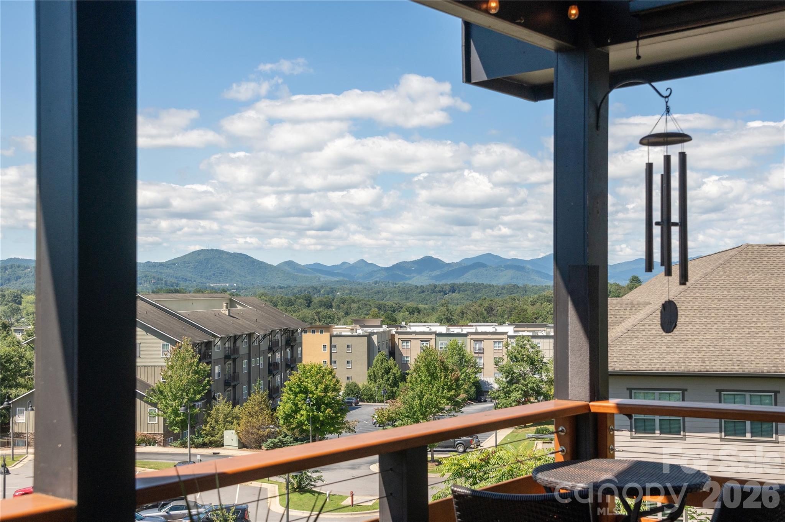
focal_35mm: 45
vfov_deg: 29.8
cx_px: 392
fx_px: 980
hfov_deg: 43.6
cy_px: 261
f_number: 7.1
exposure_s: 1/2500
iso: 320
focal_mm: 45
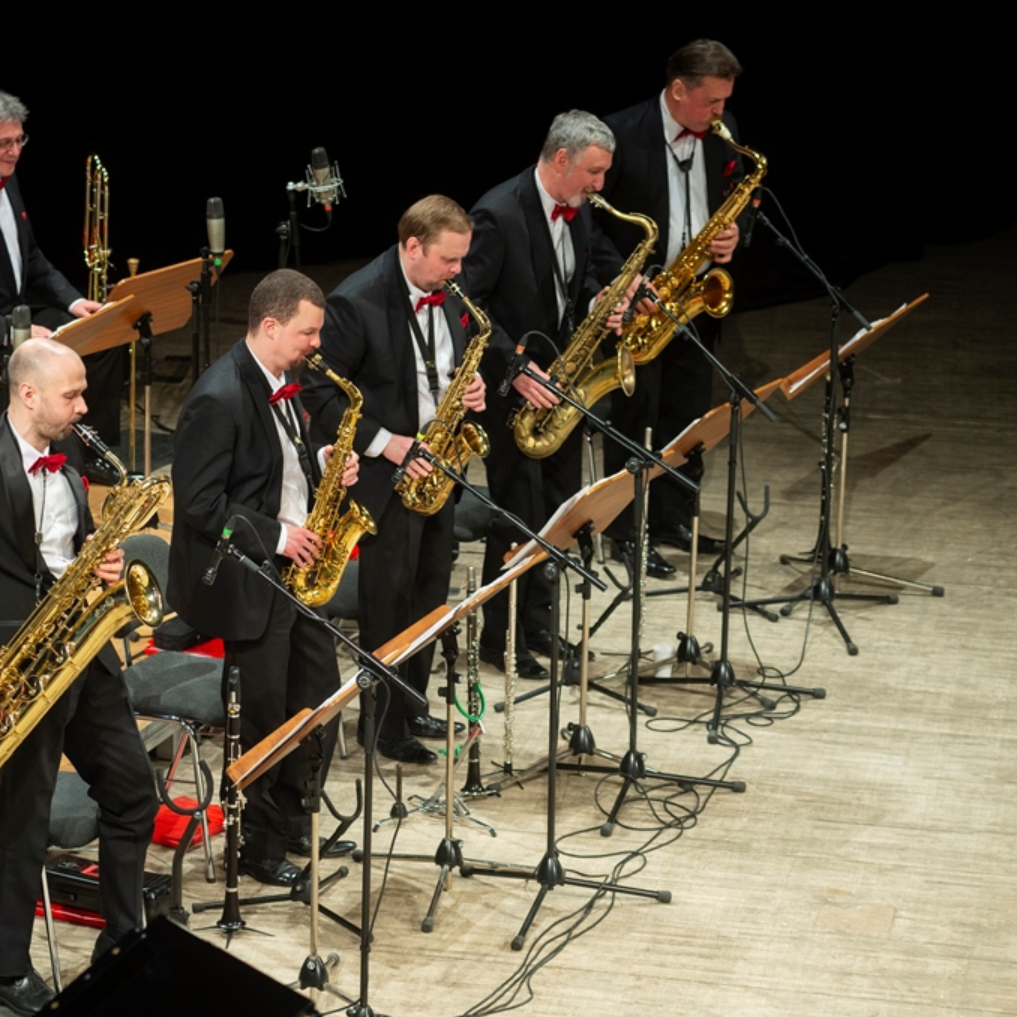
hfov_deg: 11.3
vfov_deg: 11.3
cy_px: 508
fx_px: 5119
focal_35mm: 154
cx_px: 266
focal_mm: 120
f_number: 5.6
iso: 1600
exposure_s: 1/125
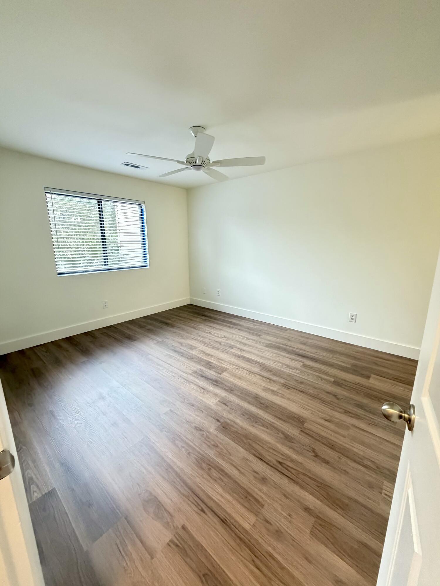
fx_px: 237
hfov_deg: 85.7
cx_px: 220
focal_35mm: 14
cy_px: 293
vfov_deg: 102.1
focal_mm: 2.22
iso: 800
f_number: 2.2
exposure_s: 1/60
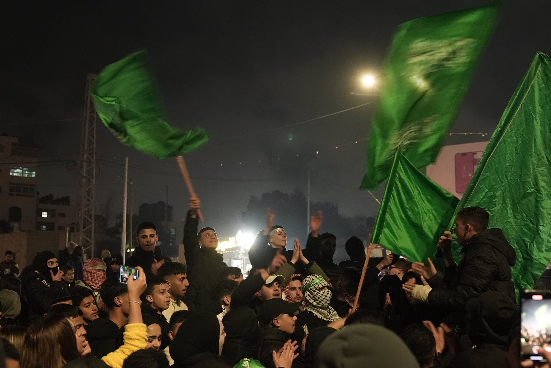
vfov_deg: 29.9
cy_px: 184
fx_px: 689
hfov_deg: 43.6
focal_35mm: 45
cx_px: 276
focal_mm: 30
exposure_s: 1/50
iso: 4000
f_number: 2.8
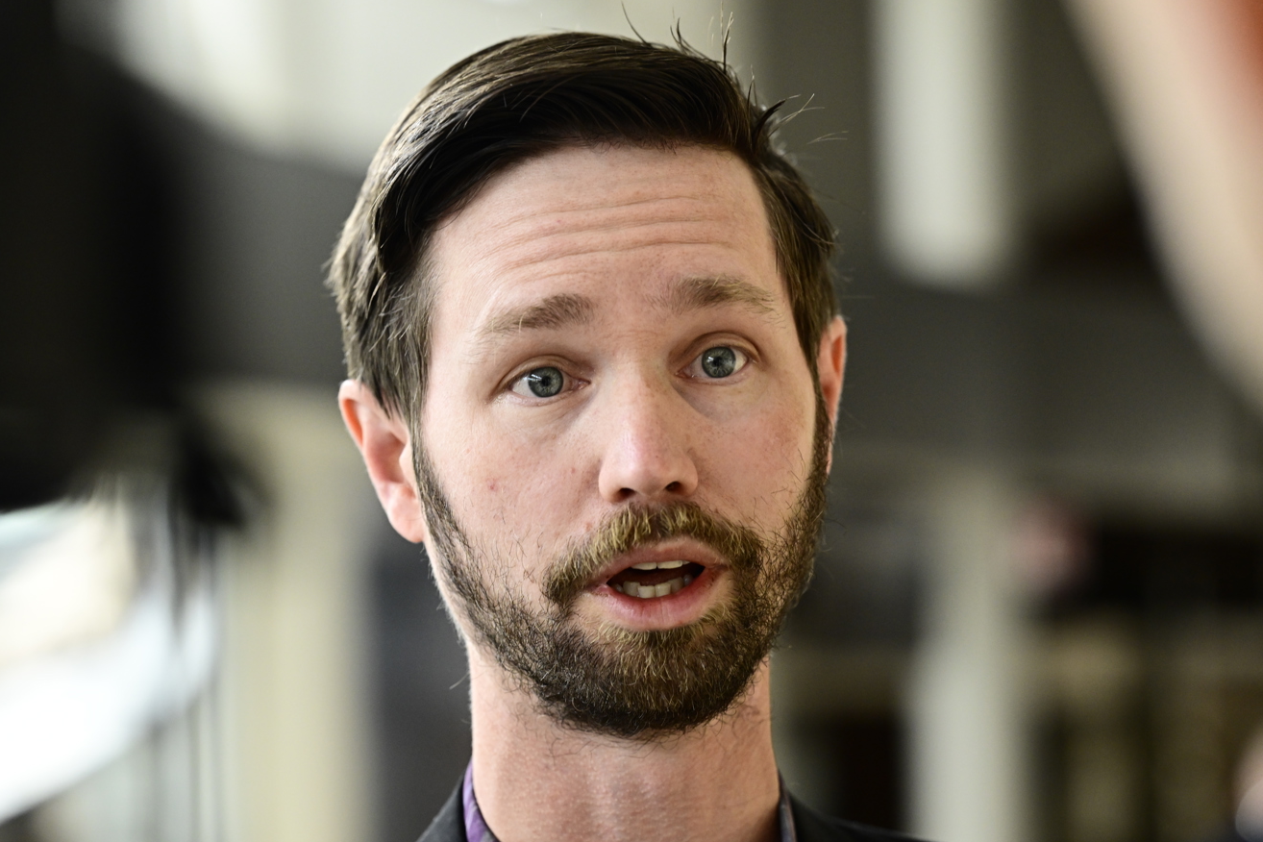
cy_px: 408
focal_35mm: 119
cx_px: 645
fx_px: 4175
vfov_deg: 11.5
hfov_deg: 17.2
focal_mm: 115
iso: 2000
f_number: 4
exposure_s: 1/250
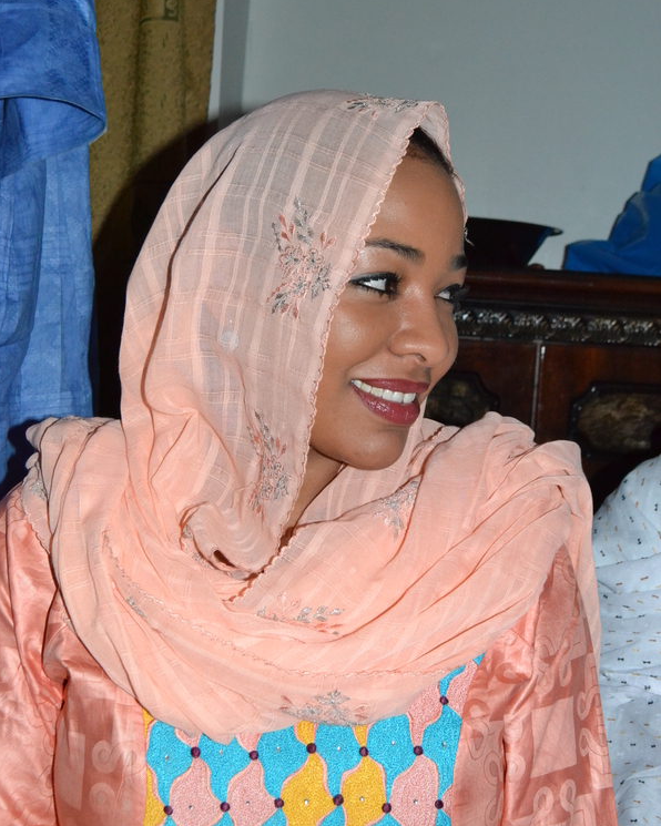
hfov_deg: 29.7
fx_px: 1247
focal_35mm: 51
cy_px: 439
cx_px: 329
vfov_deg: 36.6
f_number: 7.1
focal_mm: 30
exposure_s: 1/60
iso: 3200
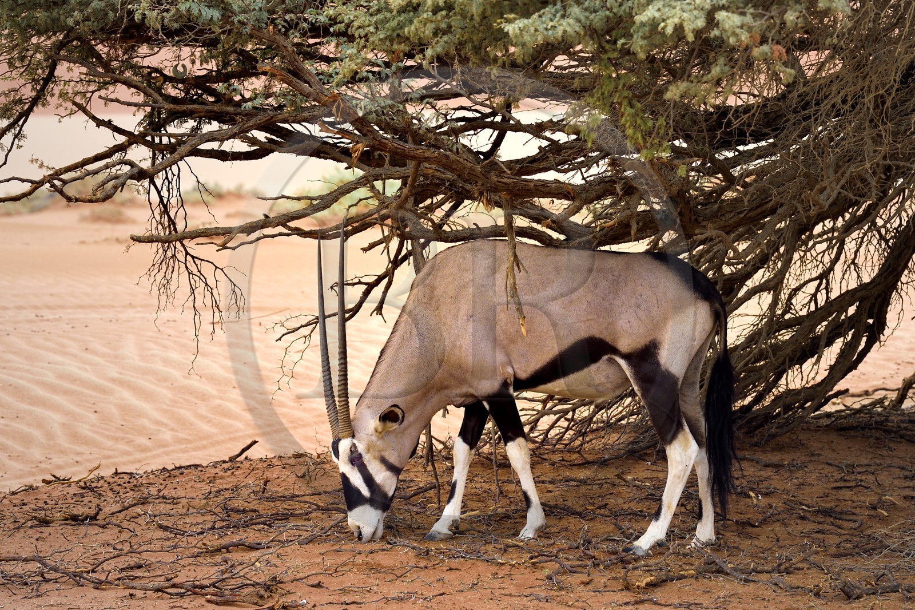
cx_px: 458
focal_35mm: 200
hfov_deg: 10.3
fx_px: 5082
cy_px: 305
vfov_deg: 6.9
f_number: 7.1
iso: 800
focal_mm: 200
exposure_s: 1/1000
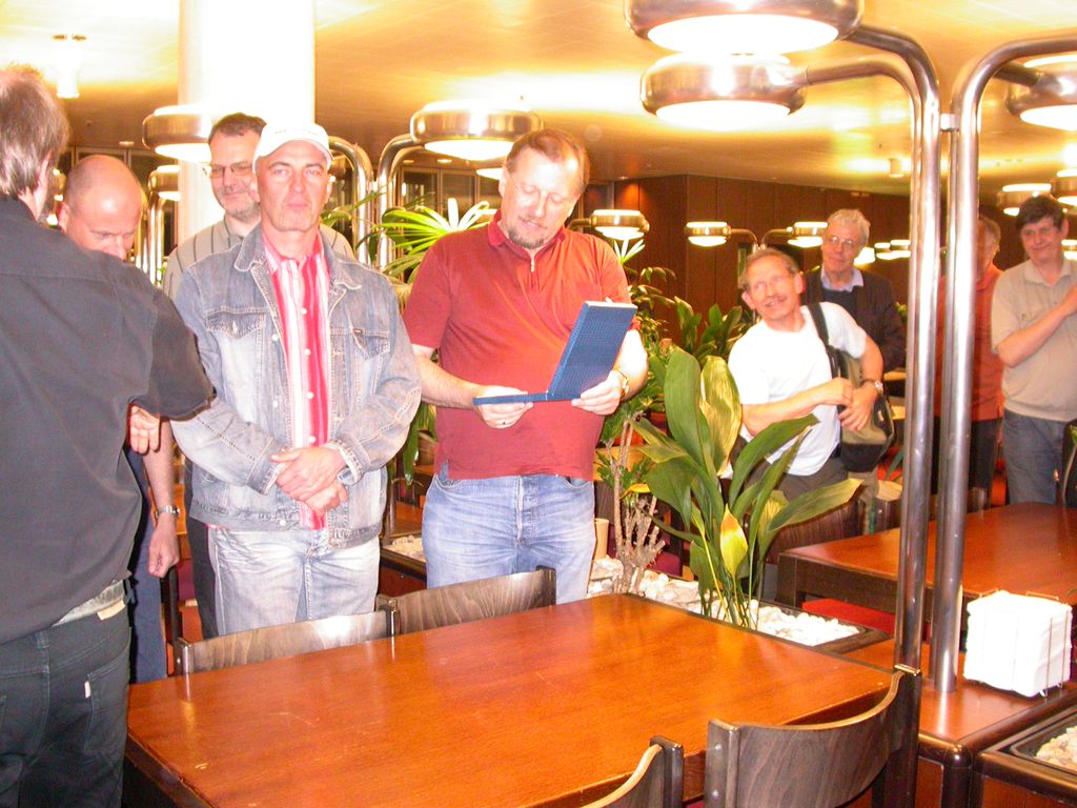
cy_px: 404
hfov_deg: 49.0
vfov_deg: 37.7
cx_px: 538
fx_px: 1182
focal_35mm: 38
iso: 400
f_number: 2.6
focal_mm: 7.85
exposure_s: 1/30
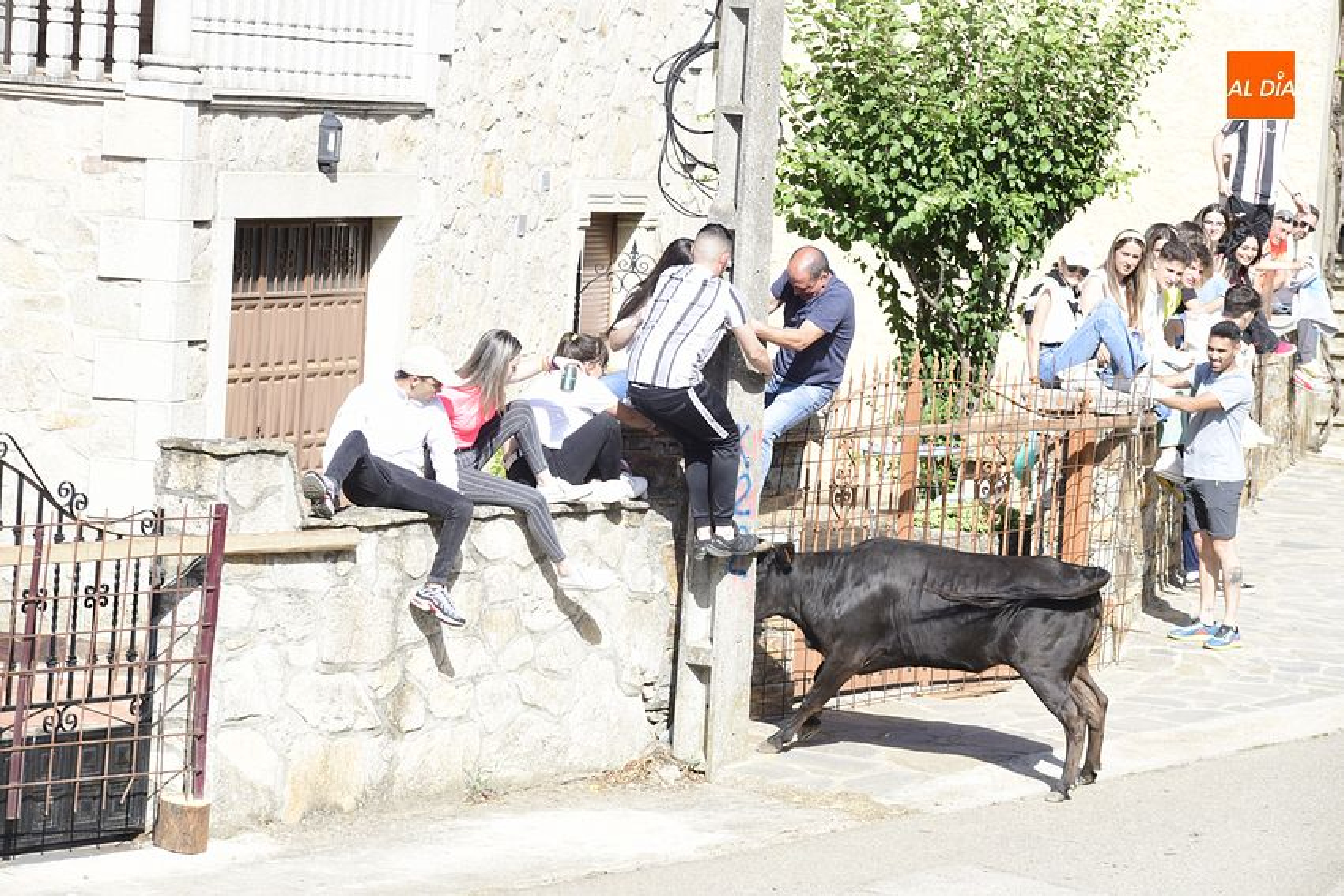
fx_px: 5601
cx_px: 672
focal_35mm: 150
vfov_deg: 9.2
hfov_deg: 13.7
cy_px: 448
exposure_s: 1/320
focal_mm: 150
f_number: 8
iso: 400
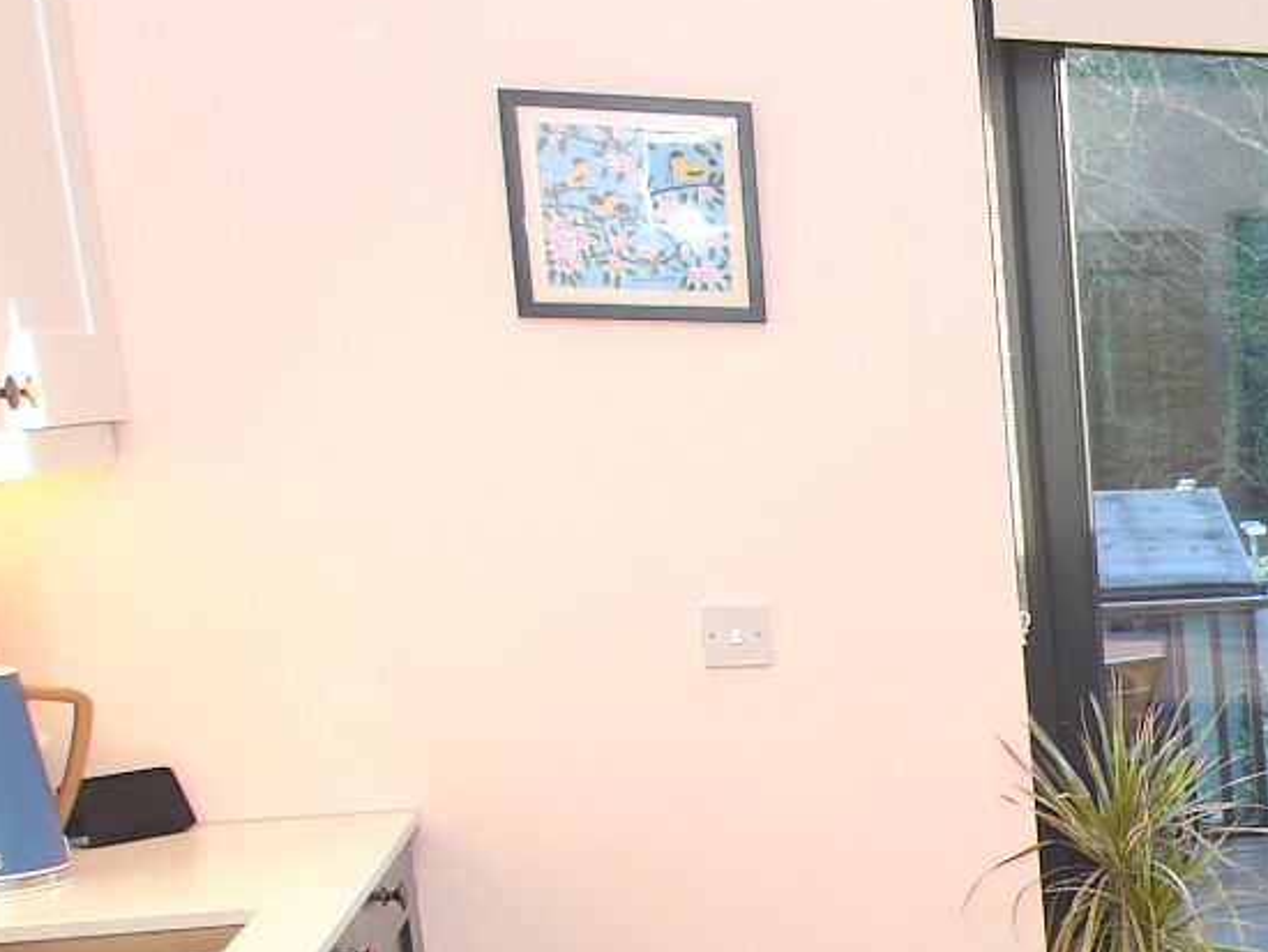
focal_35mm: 67
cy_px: 887
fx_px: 2455
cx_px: 1904
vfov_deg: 21.4
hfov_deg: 23.3
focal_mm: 9
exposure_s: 1/60
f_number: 4
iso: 100
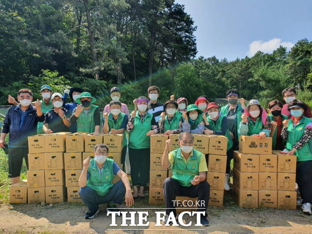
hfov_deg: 67.3
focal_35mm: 26
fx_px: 234
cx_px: 156
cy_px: 117
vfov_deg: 53.1
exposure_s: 1/1000
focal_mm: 4.32
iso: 50
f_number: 2.4
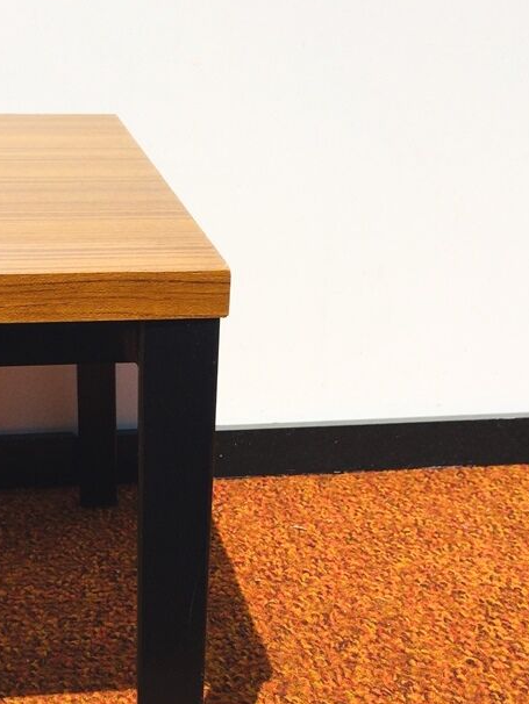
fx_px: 998
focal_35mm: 49
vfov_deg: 38.3
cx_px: 156
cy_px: 491
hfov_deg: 29.4
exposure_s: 1/4115
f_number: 2.2
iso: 40
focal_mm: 4.15
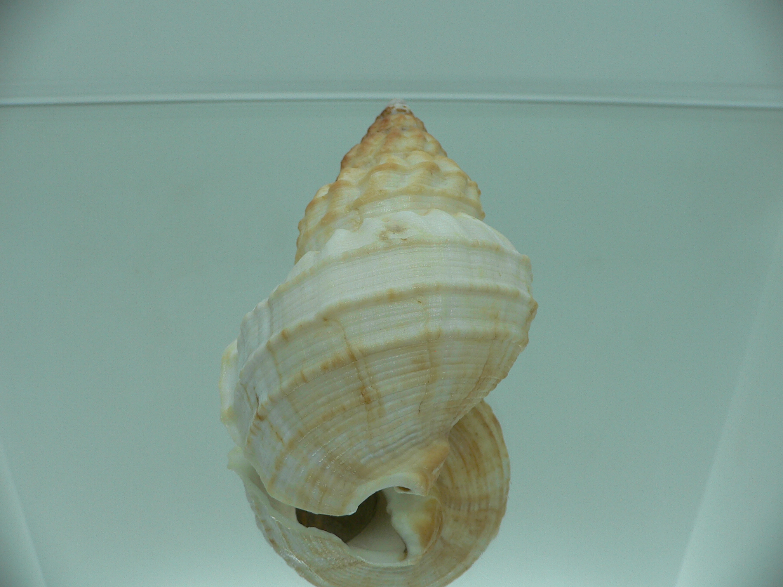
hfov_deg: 52.6
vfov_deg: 40.7
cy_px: 294
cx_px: 392
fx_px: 792
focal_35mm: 35
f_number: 2.8
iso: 80
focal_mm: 4.6
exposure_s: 1/80
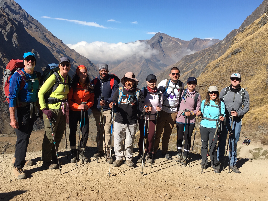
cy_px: 95
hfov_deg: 58.4
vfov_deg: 45.4
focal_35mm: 31
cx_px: 133
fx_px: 240
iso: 25
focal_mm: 4.15
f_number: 2.2
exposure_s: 1/1479
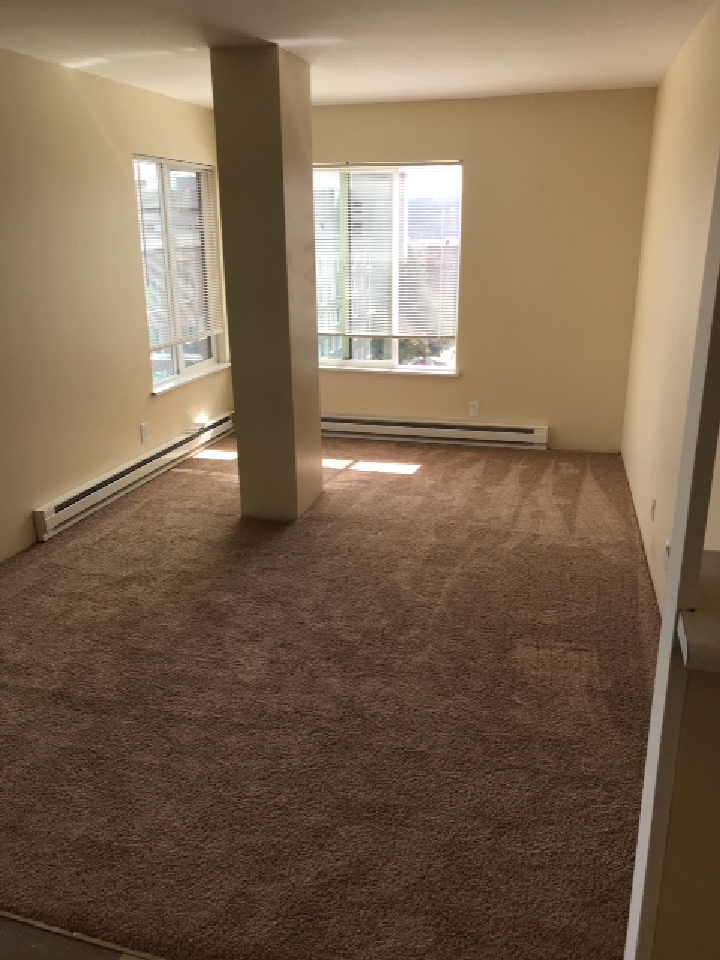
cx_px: 360
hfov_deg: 49.7
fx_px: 777
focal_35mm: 28
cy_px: 480
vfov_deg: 63.4
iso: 20
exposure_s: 1/309
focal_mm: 3.99
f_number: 1.8
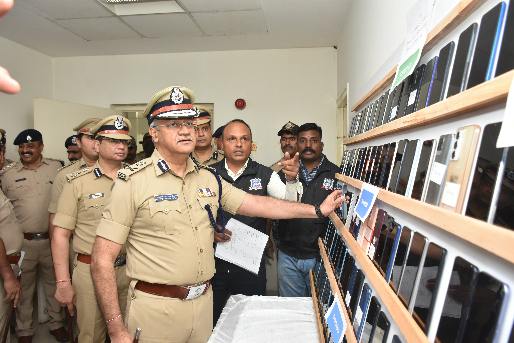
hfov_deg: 67.4
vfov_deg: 47.9
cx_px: 257
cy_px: 172
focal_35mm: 27
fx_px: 385
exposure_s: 1/125
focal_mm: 18
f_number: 5.6
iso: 400
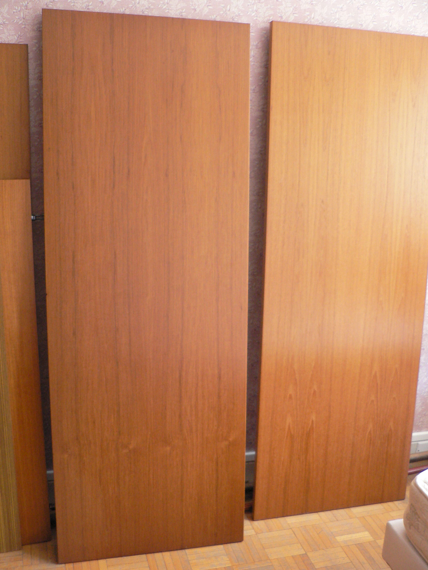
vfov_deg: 51.4
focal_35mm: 36
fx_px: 593
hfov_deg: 39.7
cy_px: 285
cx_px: 214
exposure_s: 1/13
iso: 200
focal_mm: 6
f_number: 2.8
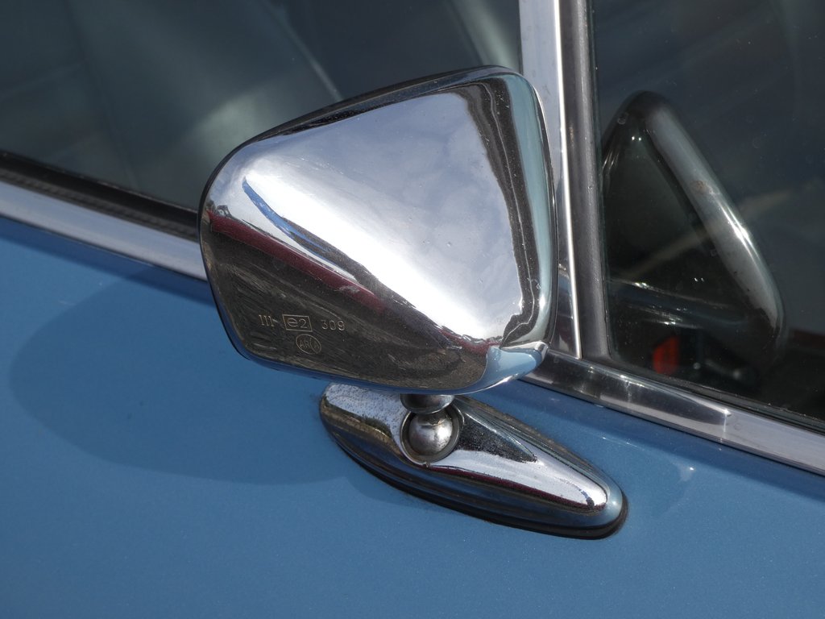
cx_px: 412
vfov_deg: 9.9
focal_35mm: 150
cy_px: 310
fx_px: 3575
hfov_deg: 13.2
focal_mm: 26.9
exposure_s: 1/500
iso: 80
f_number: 5.4
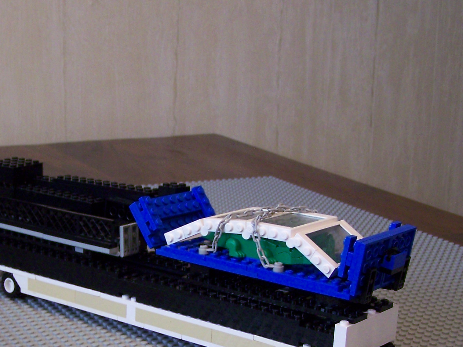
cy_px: 290
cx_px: 154
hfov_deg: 25.2
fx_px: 1030
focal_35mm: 77
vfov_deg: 18.9
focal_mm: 6.3
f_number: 2.8
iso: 125
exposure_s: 1/30
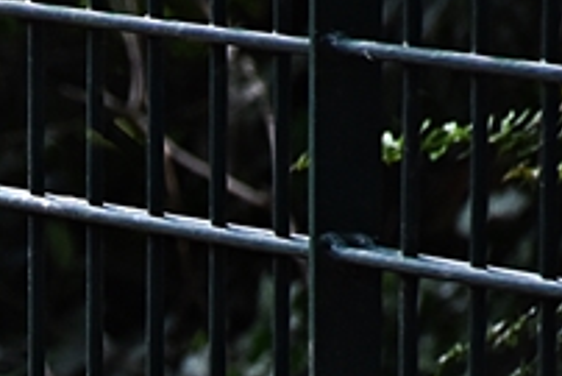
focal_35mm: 1062
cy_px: 834
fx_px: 16590
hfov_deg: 1.9
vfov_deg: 1.3
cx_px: -236
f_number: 5.6
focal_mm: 140
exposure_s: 1/250
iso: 800
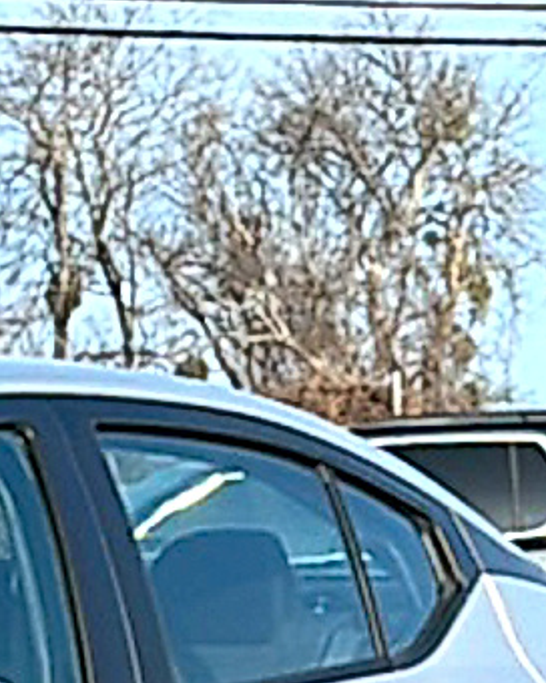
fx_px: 5656
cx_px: -596
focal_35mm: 280
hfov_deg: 5.4
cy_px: 960
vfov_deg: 6.8
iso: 64
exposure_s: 1/3390
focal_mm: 6.86
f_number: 1.78
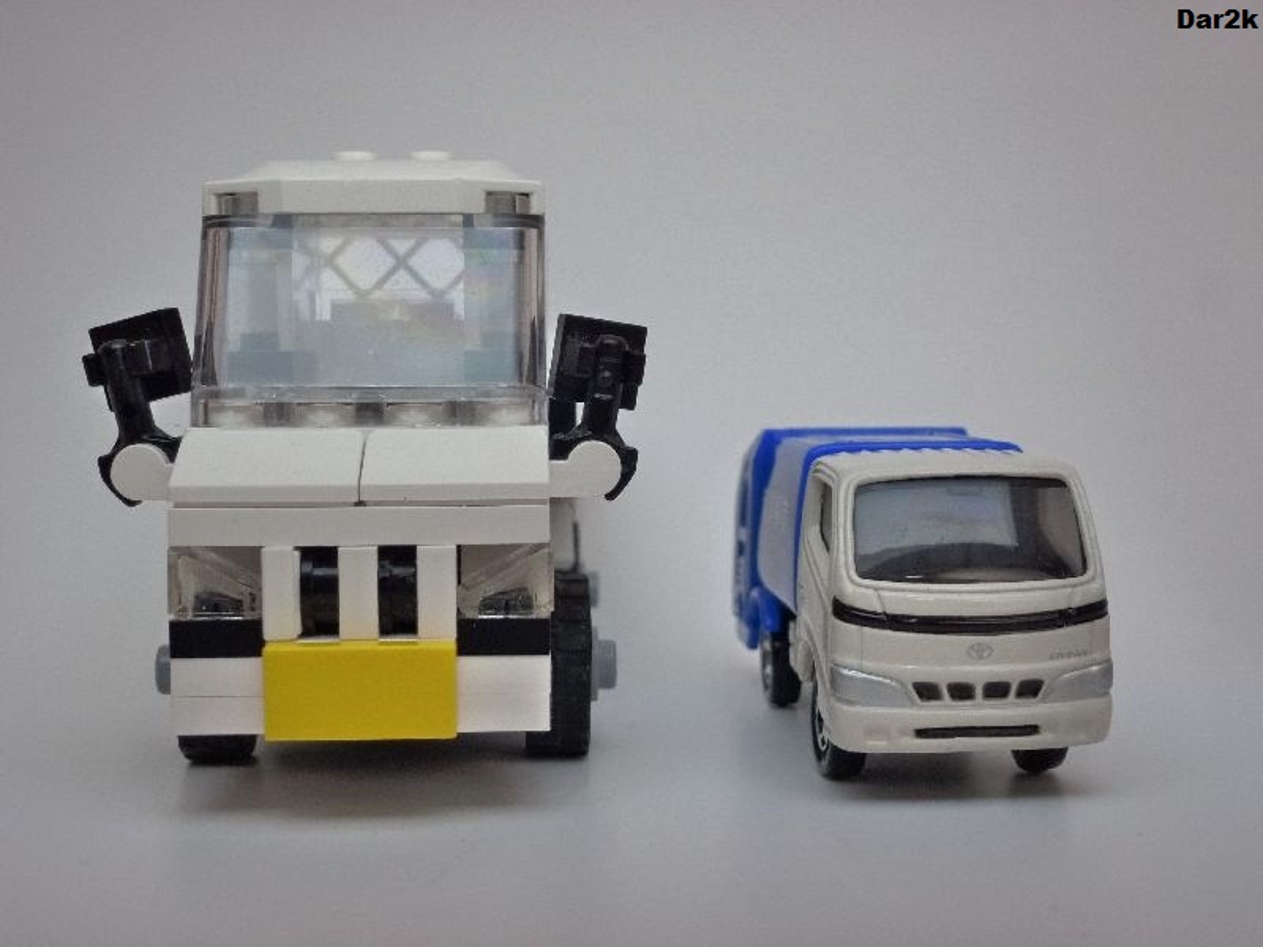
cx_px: 632
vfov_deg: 29.7
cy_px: 474
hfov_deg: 38.9
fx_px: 1788
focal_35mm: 49
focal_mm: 8.7
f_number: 4.1
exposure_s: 1/8
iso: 400
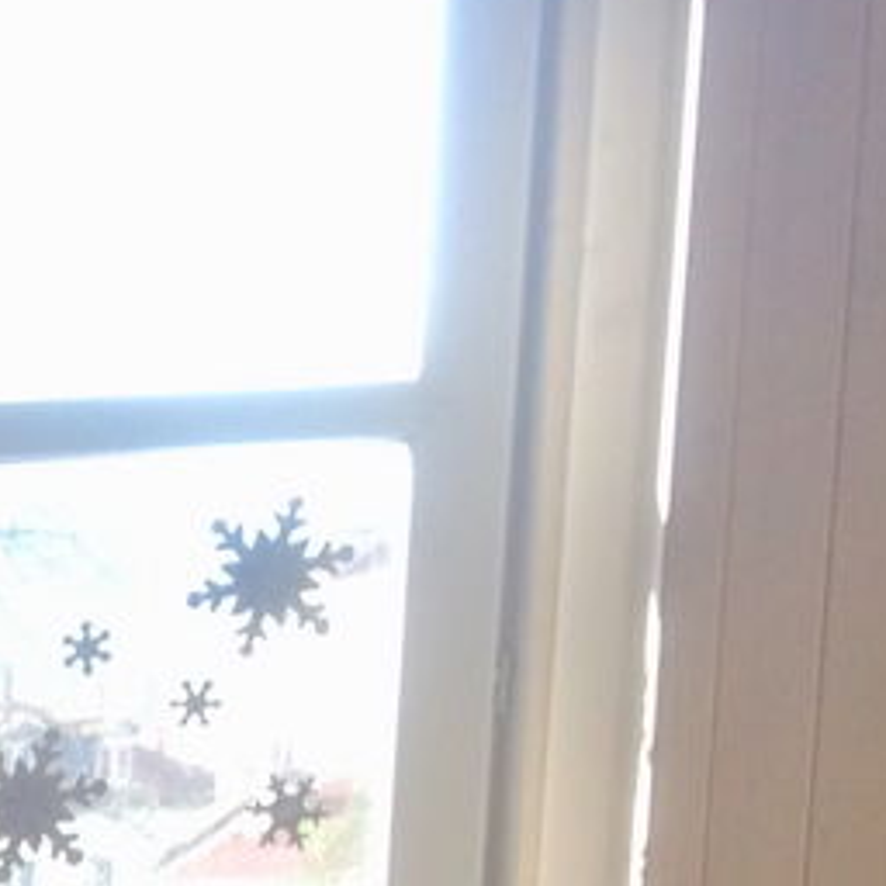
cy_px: 1859
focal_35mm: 160
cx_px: -1253
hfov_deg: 9.6
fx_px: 4633
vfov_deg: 10.0
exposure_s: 1/100
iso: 32
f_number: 2.2
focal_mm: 4.15
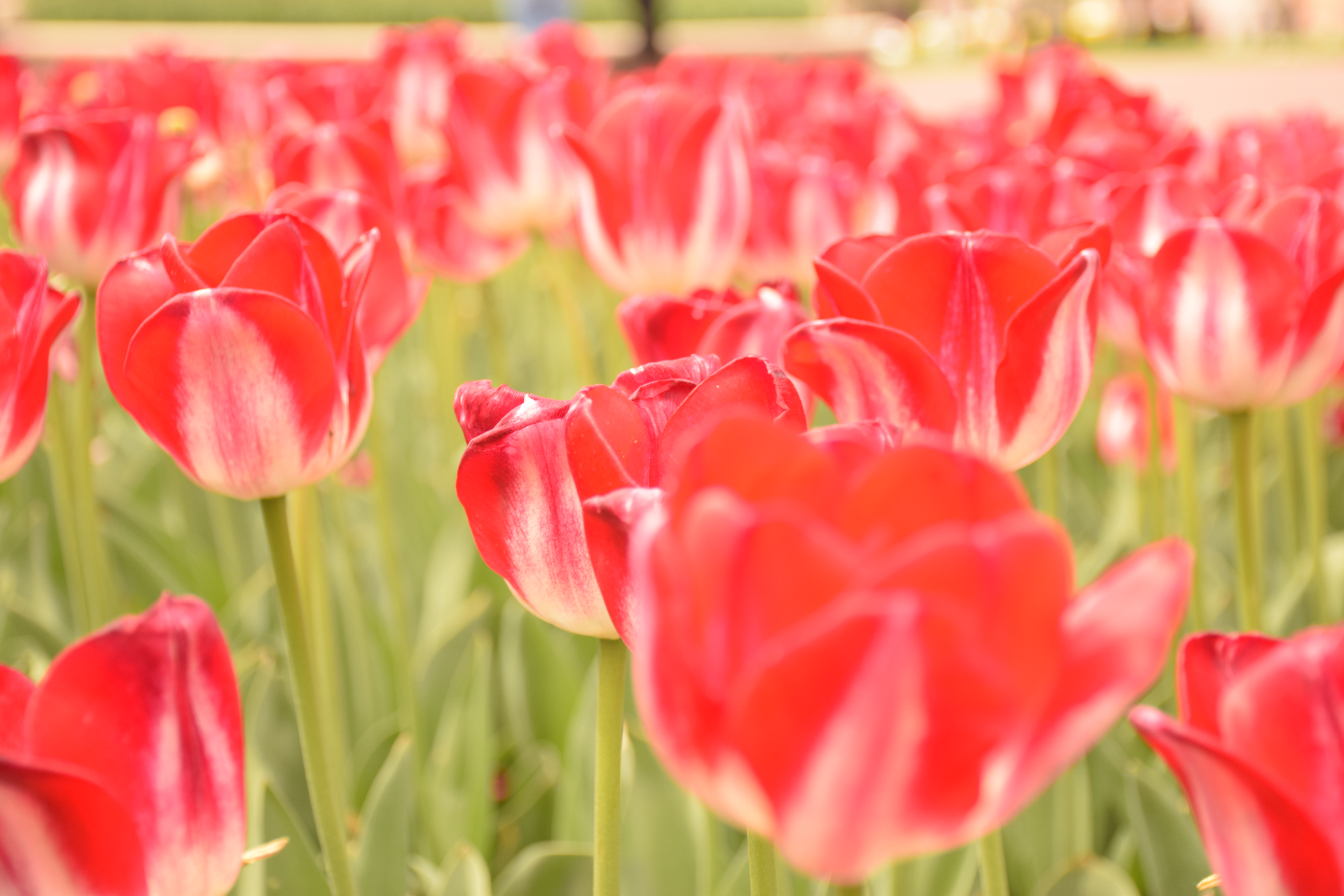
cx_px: 672
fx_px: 2352
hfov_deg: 31.9
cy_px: 448
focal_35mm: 63
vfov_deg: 21.6
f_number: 5
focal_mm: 42
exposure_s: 1/100
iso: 100
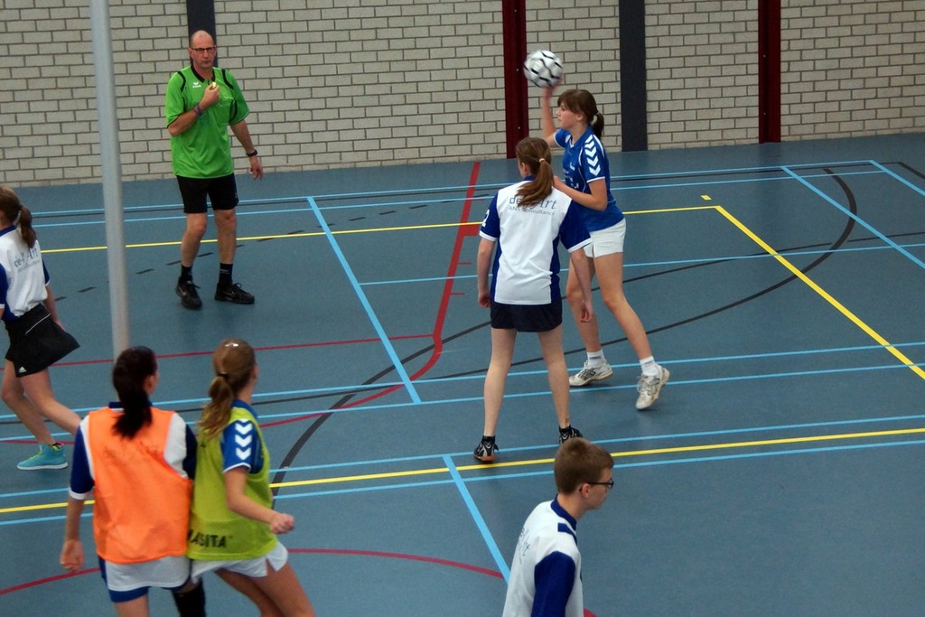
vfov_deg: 16.6
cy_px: 308
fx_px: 2120
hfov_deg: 24.6
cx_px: 462
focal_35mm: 82
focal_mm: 55
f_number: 5
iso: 1250
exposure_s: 1/160
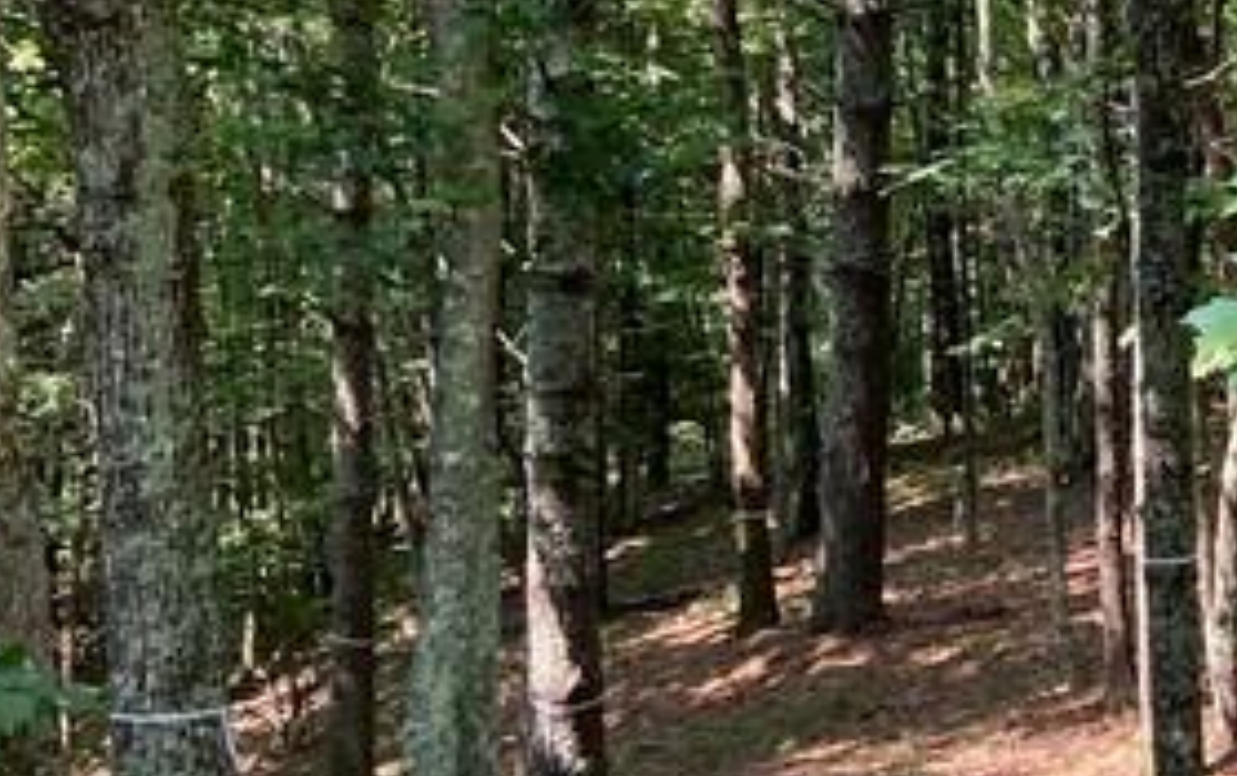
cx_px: 1849
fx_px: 3408
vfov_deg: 12.9
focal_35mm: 101
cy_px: 169
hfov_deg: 18.3
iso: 50
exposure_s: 1/121
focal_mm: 4.25
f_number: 1.8
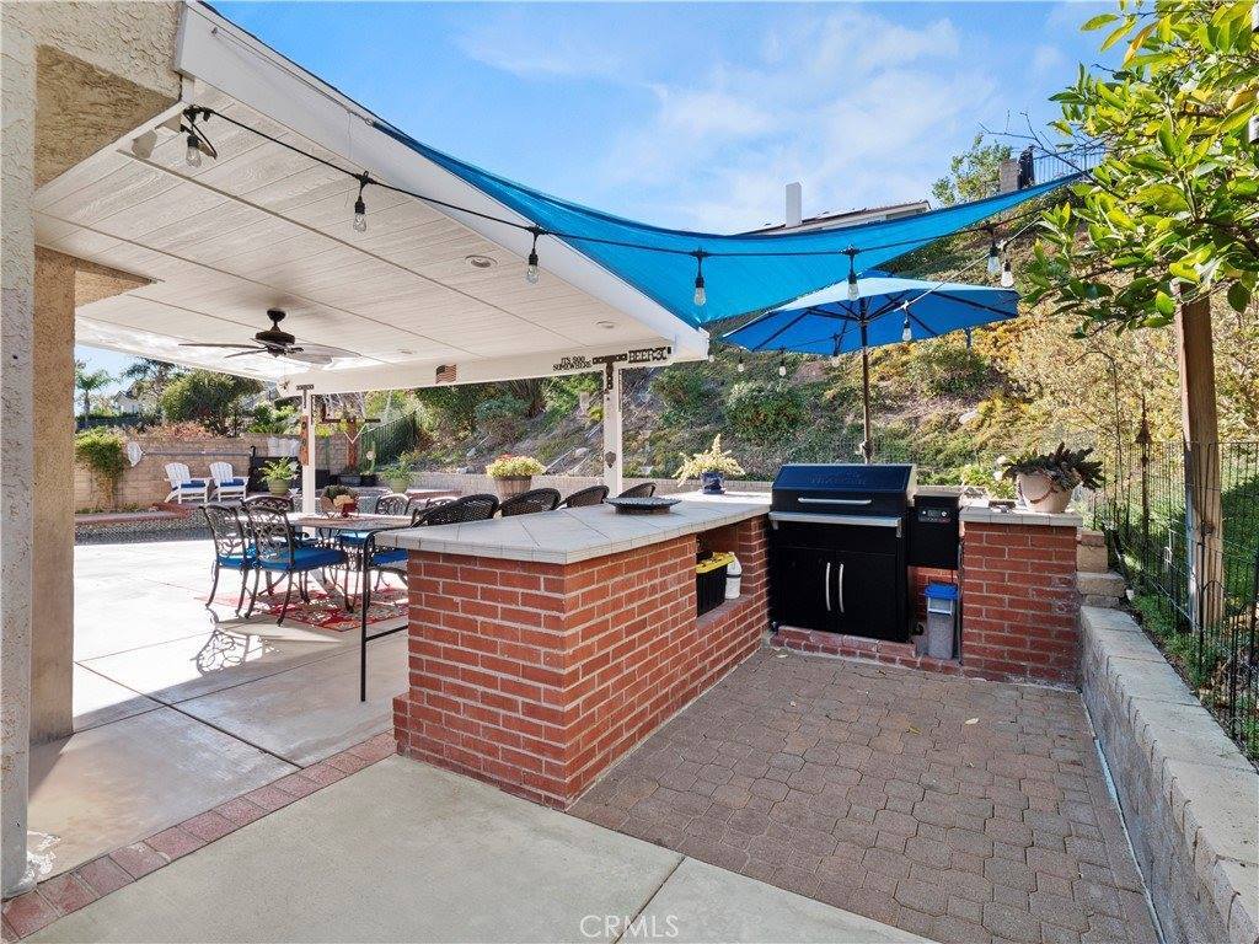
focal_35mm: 16
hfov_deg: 94.5
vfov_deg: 78.1
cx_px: 630
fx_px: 582
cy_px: 472
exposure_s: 1/50
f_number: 8
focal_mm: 8
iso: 200
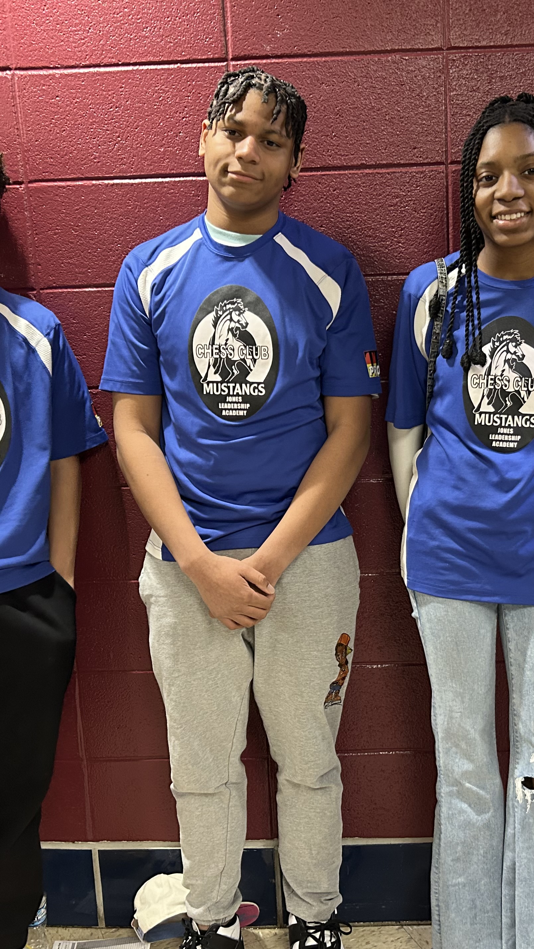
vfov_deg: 50.5
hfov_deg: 29.5
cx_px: 351
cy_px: 501
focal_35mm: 40
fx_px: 1007
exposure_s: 1/40
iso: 400
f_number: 1.5
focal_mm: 5.7
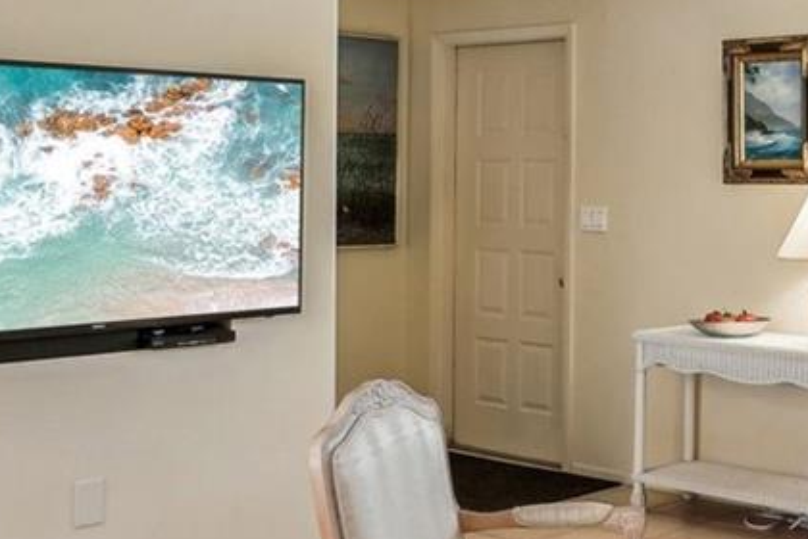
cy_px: 208
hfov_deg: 30.1
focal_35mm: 61
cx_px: 845
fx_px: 1369
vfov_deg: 22.2
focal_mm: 16
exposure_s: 1/20
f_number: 8
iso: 400
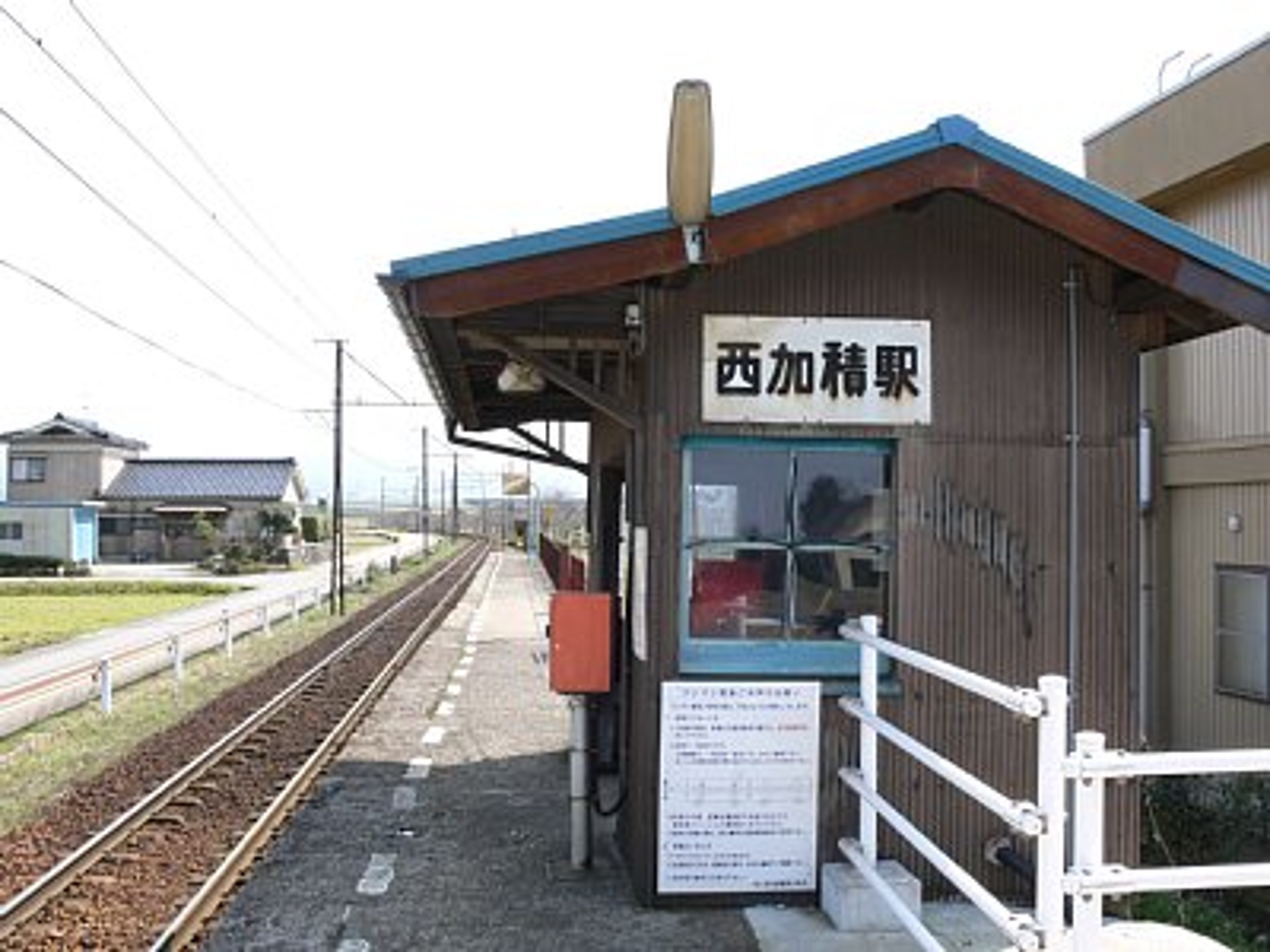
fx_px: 1284
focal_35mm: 35
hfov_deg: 52.6
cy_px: 476
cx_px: 635
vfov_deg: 40.7
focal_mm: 7.4
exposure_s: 1/125
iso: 80
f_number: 5.6
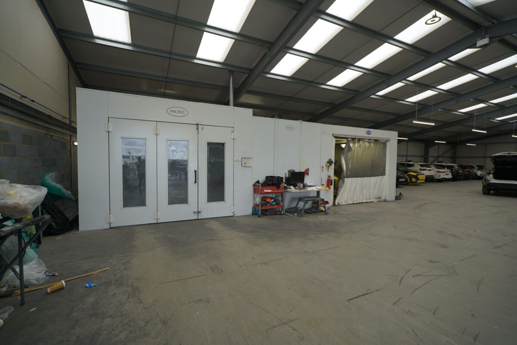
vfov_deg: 73.8
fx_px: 230
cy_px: 172
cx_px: 258
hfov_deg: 96.7
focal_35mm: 16
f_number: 4
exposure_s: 1/160
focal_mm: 16
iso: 160
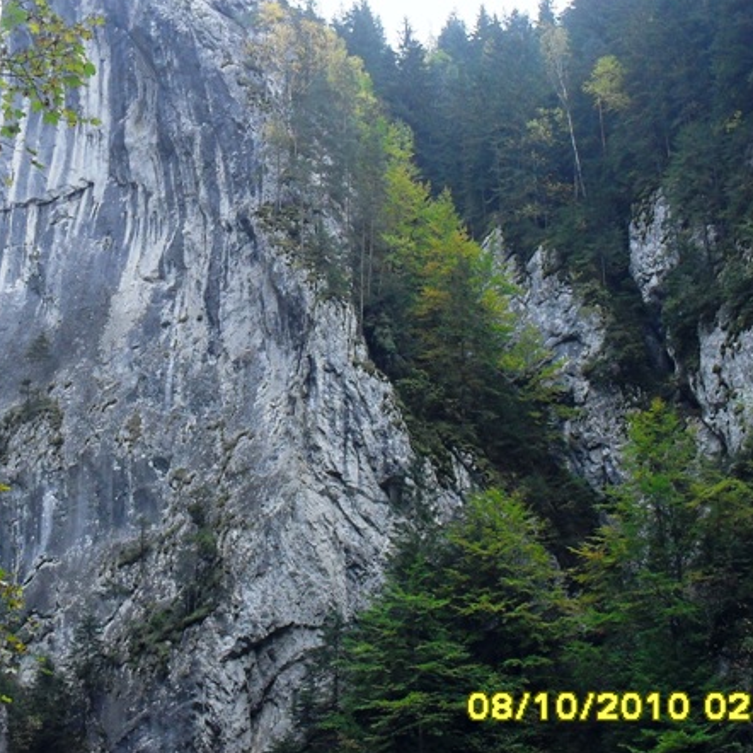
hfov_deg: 30.3
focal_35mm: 56
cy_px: 293
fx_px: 1378
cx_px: 247
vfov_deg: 30.5
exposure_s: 1/250
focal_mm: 6.3
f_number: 3.2
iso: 100
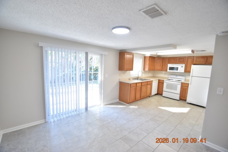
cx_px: 114
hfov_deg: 100.4
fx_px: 95
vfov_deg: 77.3
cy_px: 76
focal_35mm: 15
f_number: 3.5
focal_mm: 10
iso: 800
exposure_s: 1/60
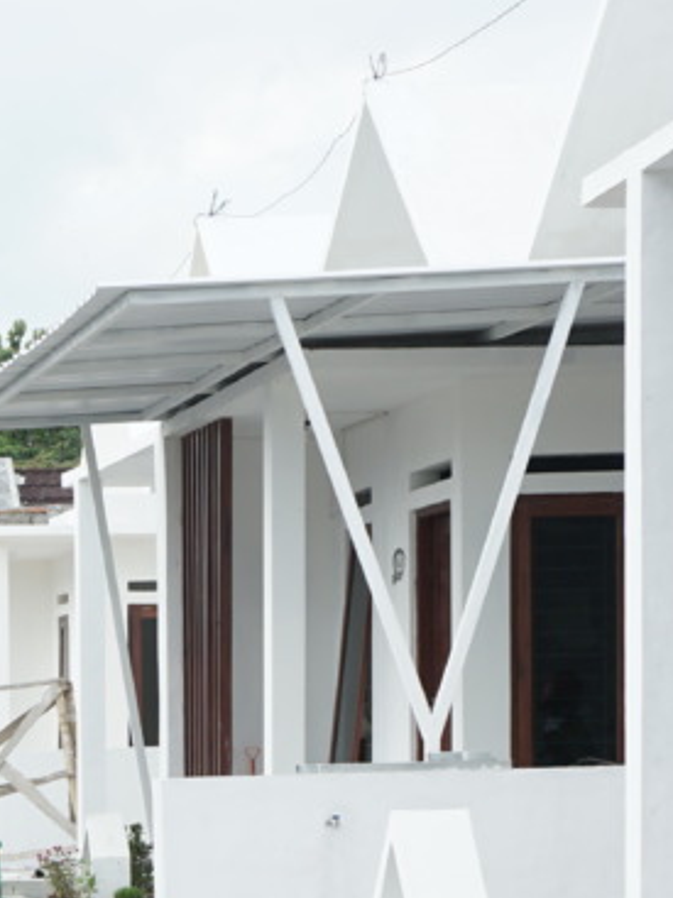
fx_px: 3216
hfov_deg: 11.4
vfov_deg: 15.5
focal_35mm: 124
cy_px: 963
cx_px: -372
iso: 200
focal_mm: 37
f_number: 7.1
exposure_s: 1/200
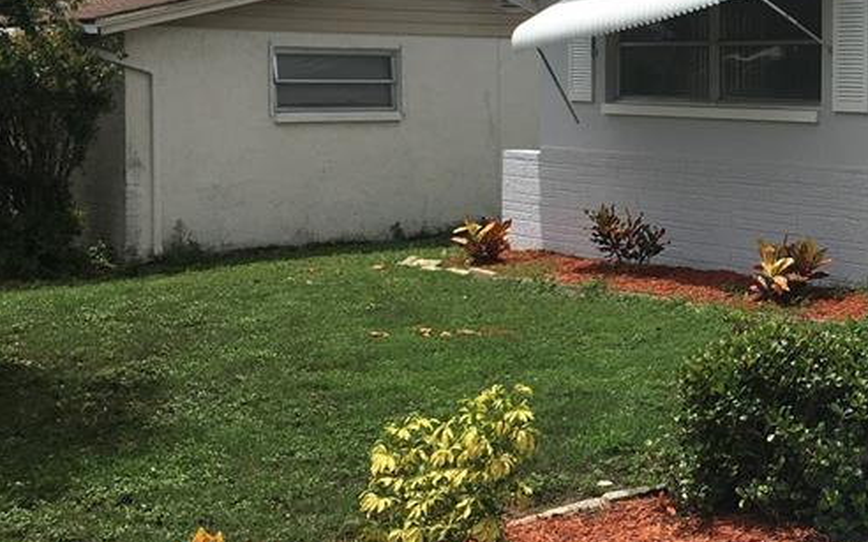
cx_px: 873
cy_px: 145
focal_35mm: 64
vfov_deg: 20.2
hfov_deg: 29.8
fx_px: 1513
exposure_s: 1/3077
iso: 25
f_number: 2.2
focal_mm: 4.15
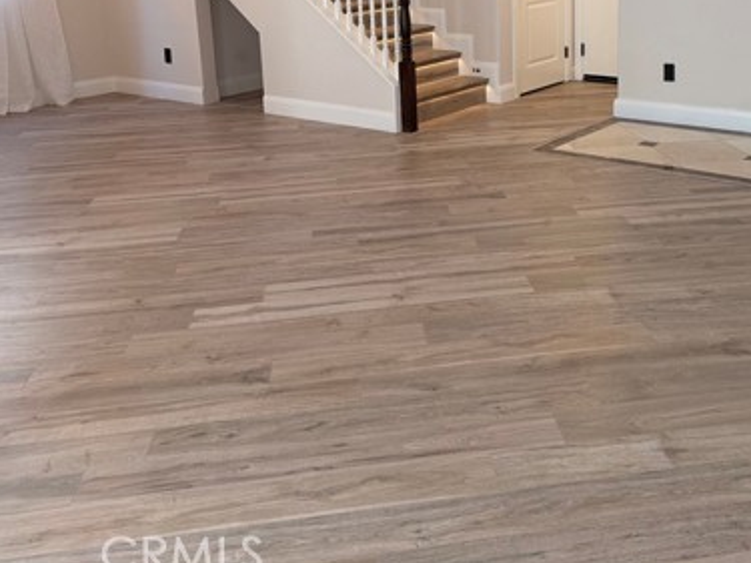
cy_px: 102
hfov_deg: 45.1
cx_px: 497
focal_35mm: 41
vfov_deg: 33.9
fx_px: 889
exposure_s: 1/148
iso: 64
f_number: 1.78
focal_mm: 6.76
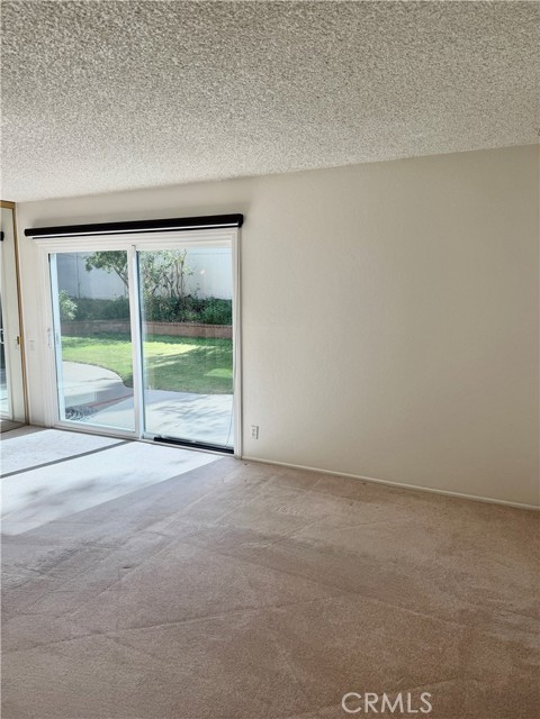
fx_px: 499
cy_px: 360
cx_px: 270
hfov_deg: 56.8
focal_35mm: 24
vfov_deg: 71.6
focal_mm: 6.76
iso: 100
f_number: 1.78
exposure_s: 1/1032
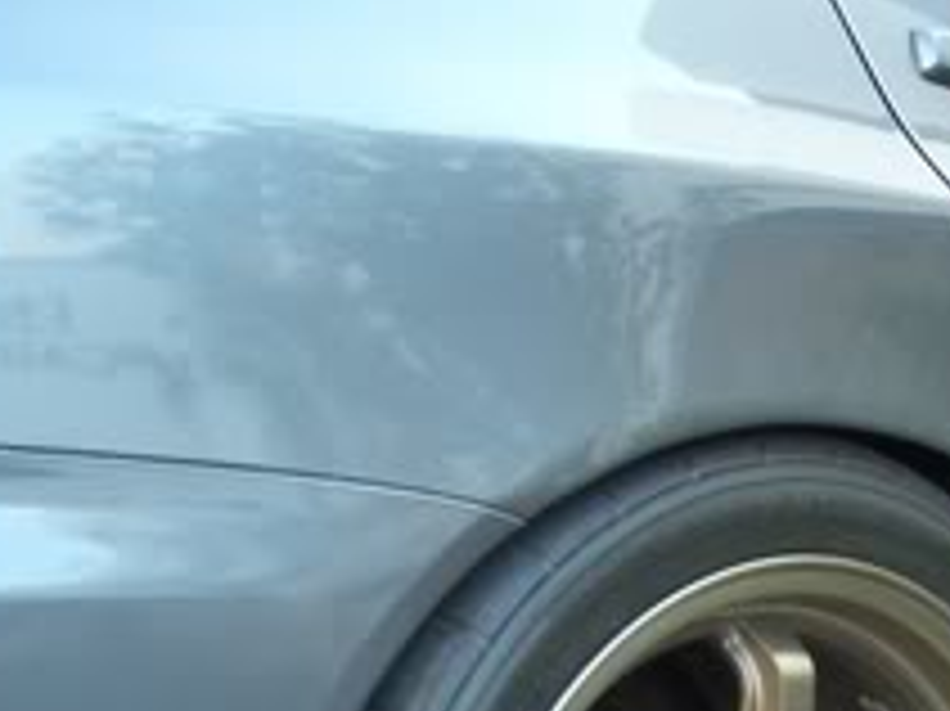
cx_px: 801
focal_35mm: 85
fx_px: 2331
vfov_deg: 16.6
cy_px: 855
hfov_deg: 22.6
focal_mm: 5.8
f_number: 2.6
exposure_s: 1/80
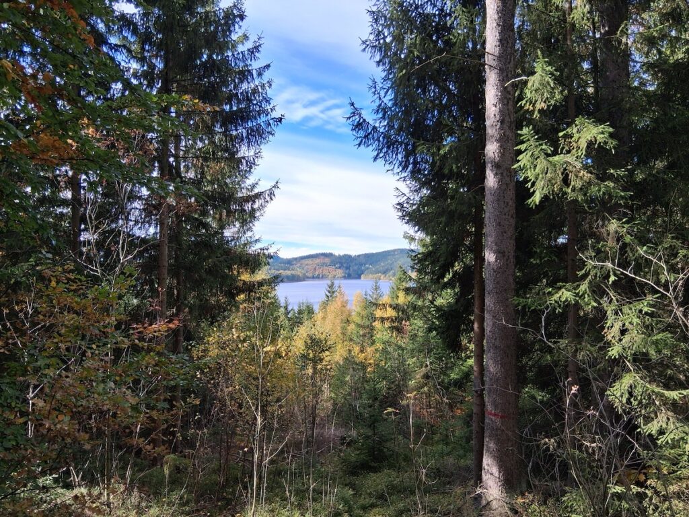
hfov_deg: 67.3
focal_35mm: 26
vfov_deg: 53.1
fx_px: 518
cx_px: 344
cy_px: 258
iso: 25
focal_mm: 3.98
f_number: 1.8
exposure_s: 1/234
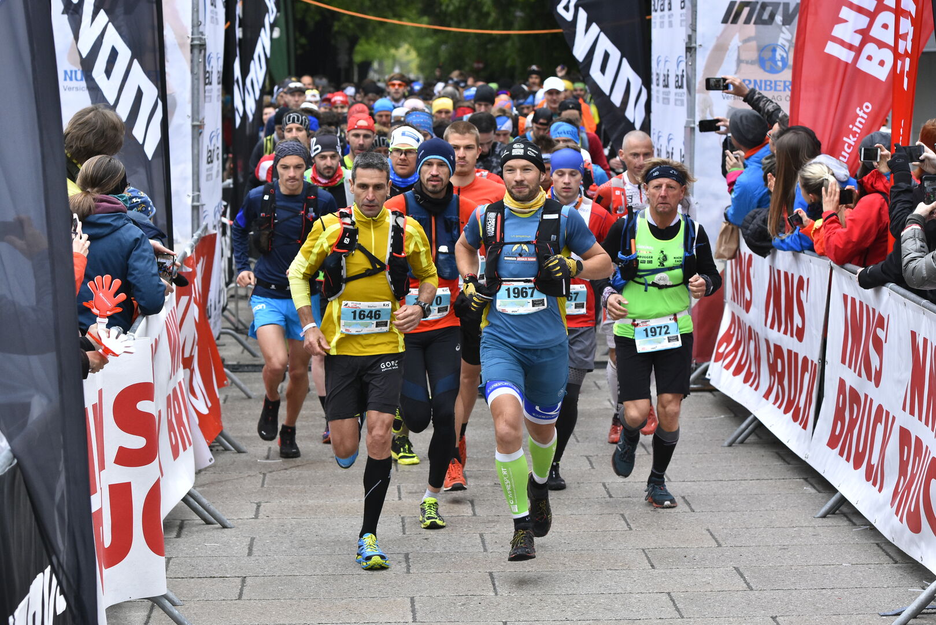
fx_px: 3042
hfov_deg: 17.5
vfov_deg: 11.7
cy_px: 312
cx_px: 468
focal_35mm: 117
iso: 800
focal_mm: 78
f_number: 5
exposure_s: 1/800
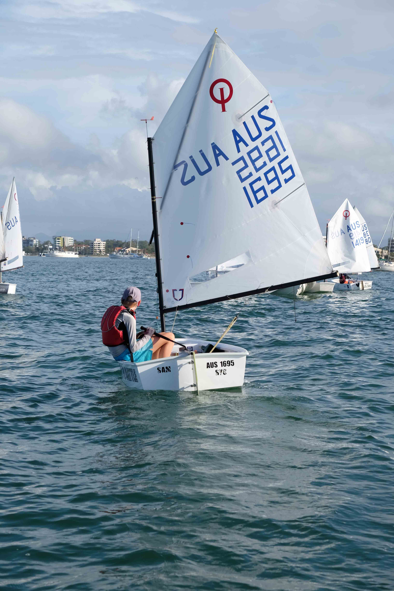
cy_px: 296
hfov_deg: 19.5
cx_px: 197
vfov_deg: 28.8
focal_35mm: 70
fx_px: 1149
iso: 200
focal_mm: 46.6
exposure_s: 1/400
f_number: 7.1
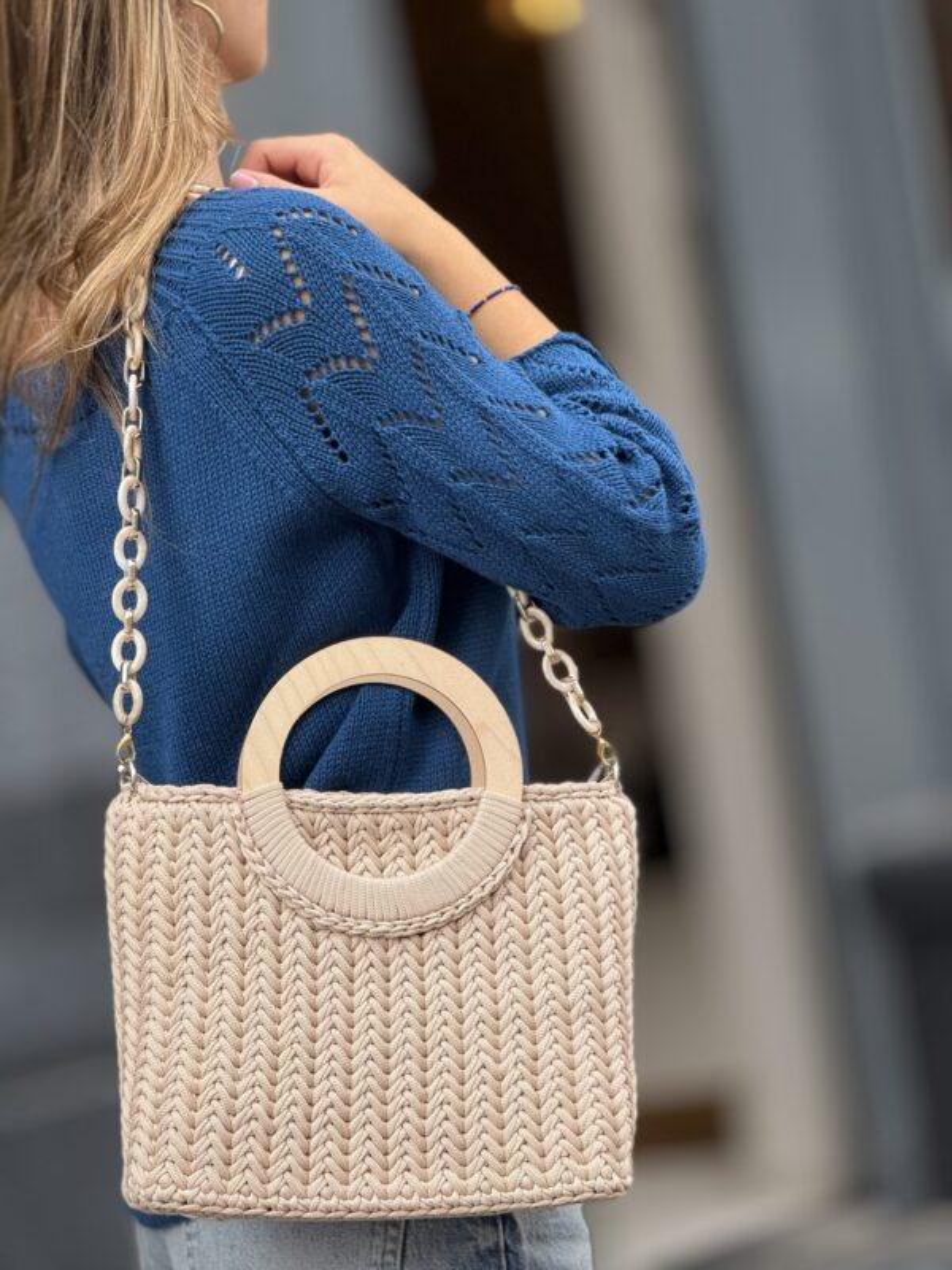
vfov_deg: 16.4
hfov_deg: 12.3
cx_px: 476
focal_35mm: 120
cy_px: 635
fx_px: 4400
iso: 50
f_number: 2.8
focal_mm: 15.66
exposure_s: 1/182
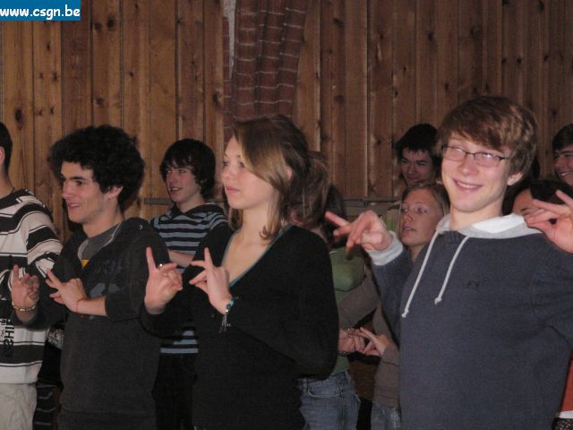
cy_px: 215
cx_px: 286
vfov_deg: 12.7
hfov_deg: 16.8
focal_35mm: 117
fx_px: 1937
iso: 400
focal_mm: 19.5
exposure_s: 1/60
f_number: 2.8
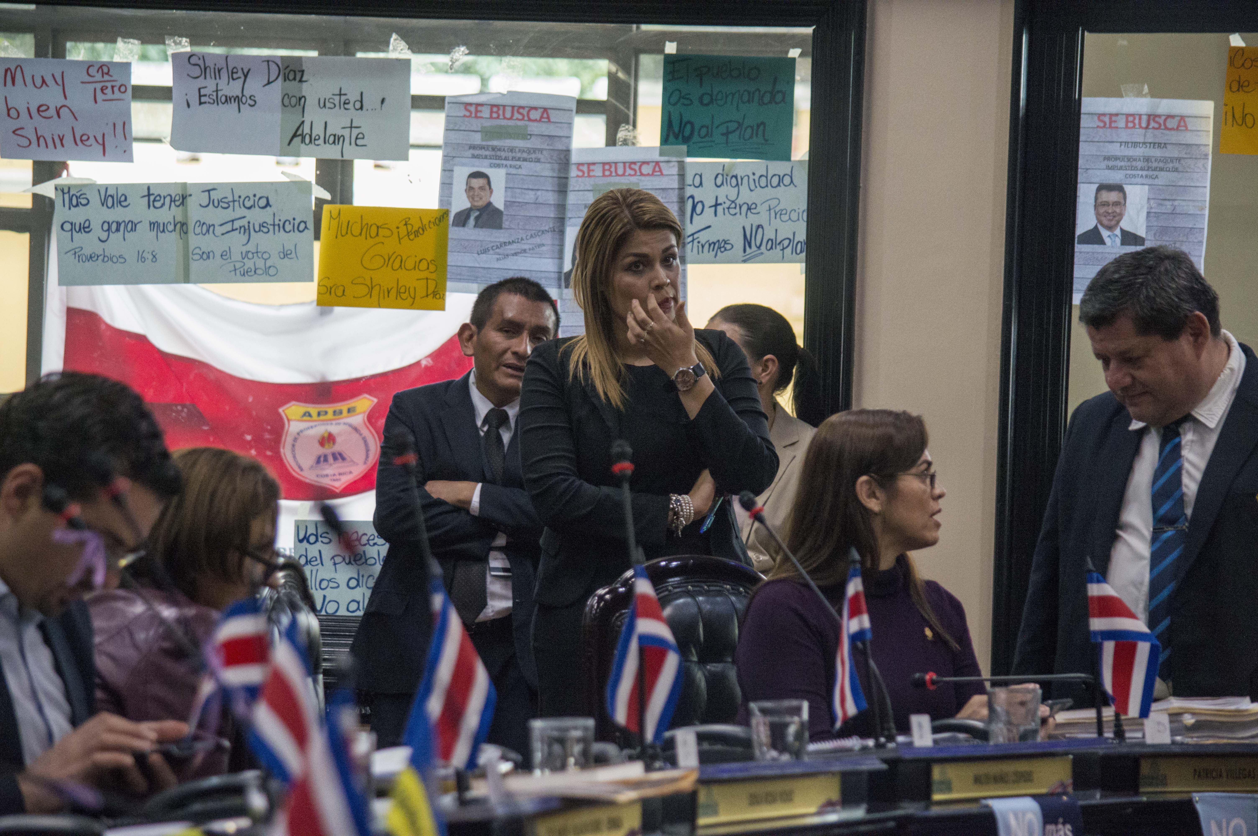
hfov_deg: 12.5
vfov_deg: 8.3
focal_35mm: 165
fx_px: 5761
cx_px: 629
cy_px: 418
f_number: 4.8
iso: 3200
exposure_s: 1/125
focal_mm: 110
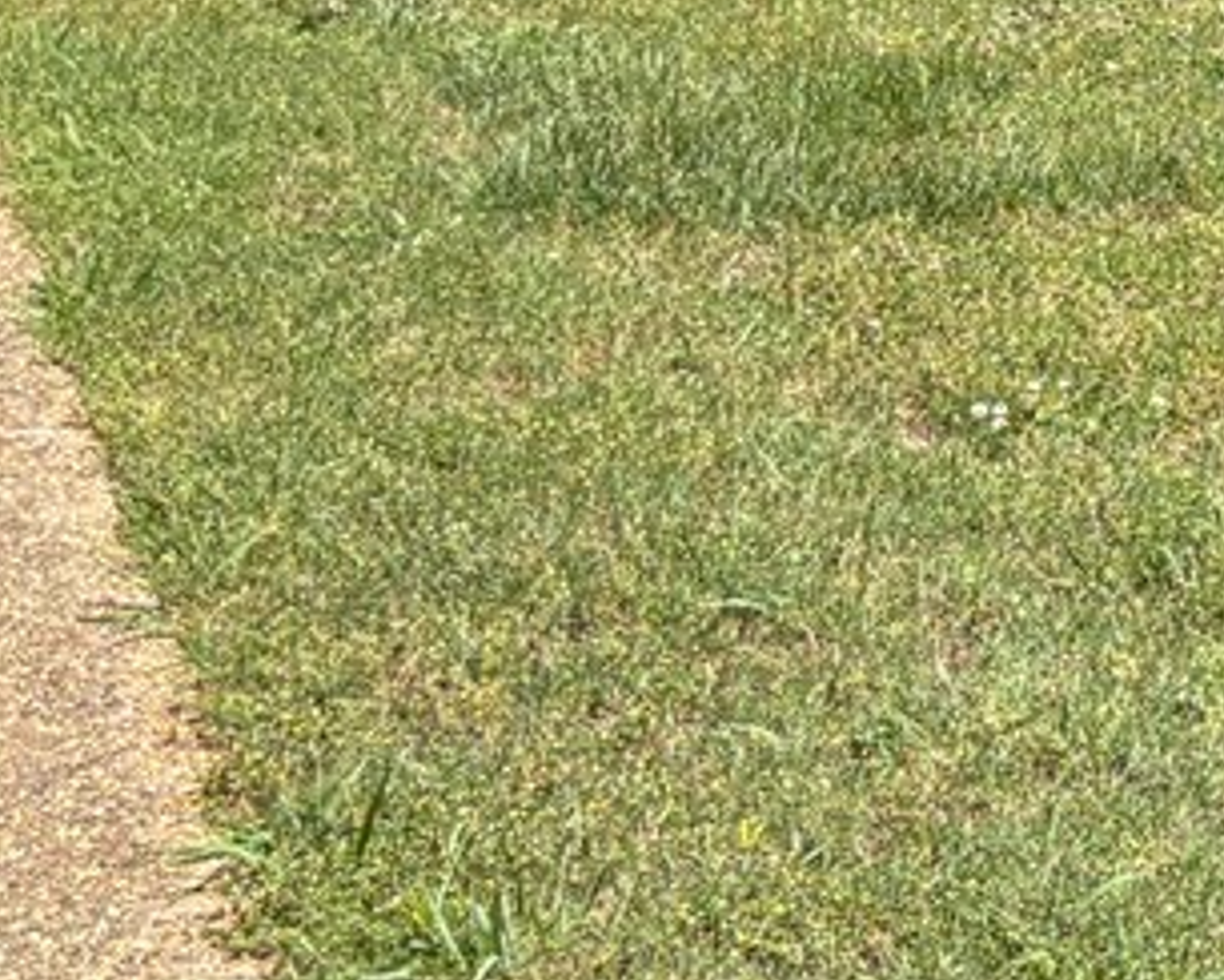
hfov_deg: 14.4
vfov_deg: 11.1
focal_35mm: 126
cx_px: 1720
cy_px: -958
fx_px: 4564
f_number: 1.6
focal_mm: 5.96
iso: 50
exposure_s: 1/1587
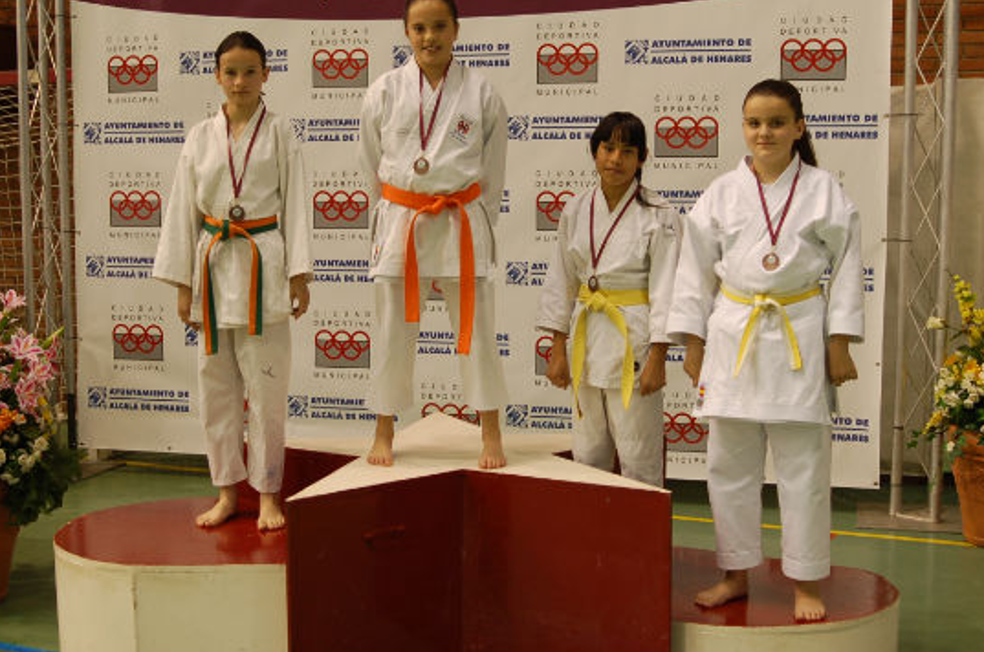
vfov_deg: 23.7
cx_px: 442
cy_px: 300
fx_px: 1555
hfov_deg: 35.1
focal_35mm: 57
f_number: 3.8
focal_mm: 34
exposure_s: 1/40
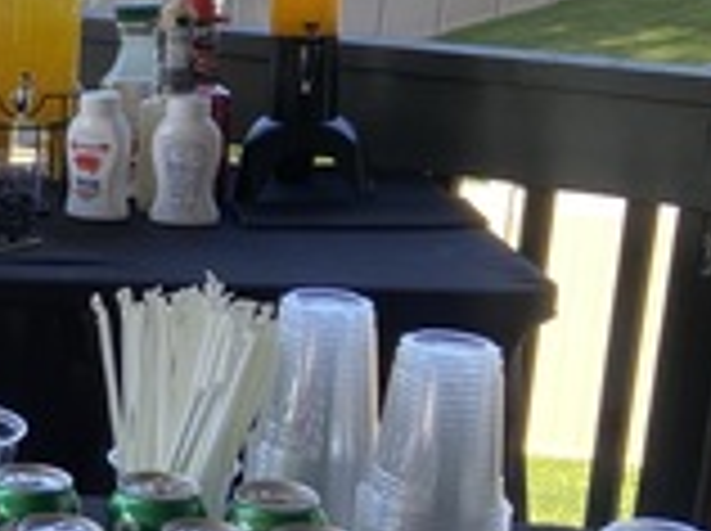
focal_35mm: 99
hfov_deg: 17.9
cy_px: 292
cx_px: -324
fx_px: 2030
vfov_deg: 14.9
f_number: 1.8
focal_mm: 4.25
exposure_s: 1/204
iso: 32
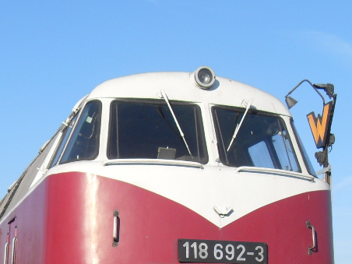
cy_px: 275
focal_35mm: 77
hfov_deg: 25.3
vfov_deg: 18.5
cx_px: 139
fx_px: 783
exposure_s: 1/180
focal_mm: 6.3
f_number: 7
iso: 80
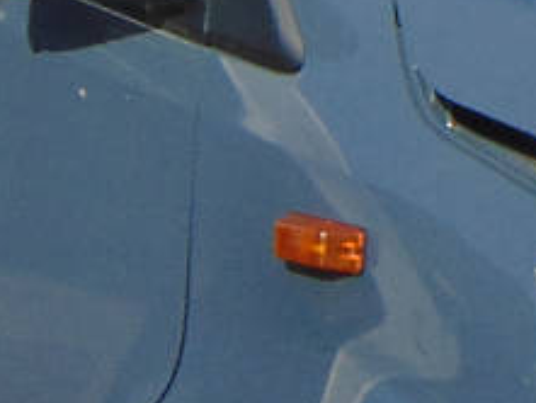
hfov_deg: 5.5
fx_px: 5608
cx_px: 301
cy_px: -15
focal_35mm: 362
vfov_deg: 4.1
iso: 80
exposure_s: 1/500
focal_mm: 9
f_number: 3.5
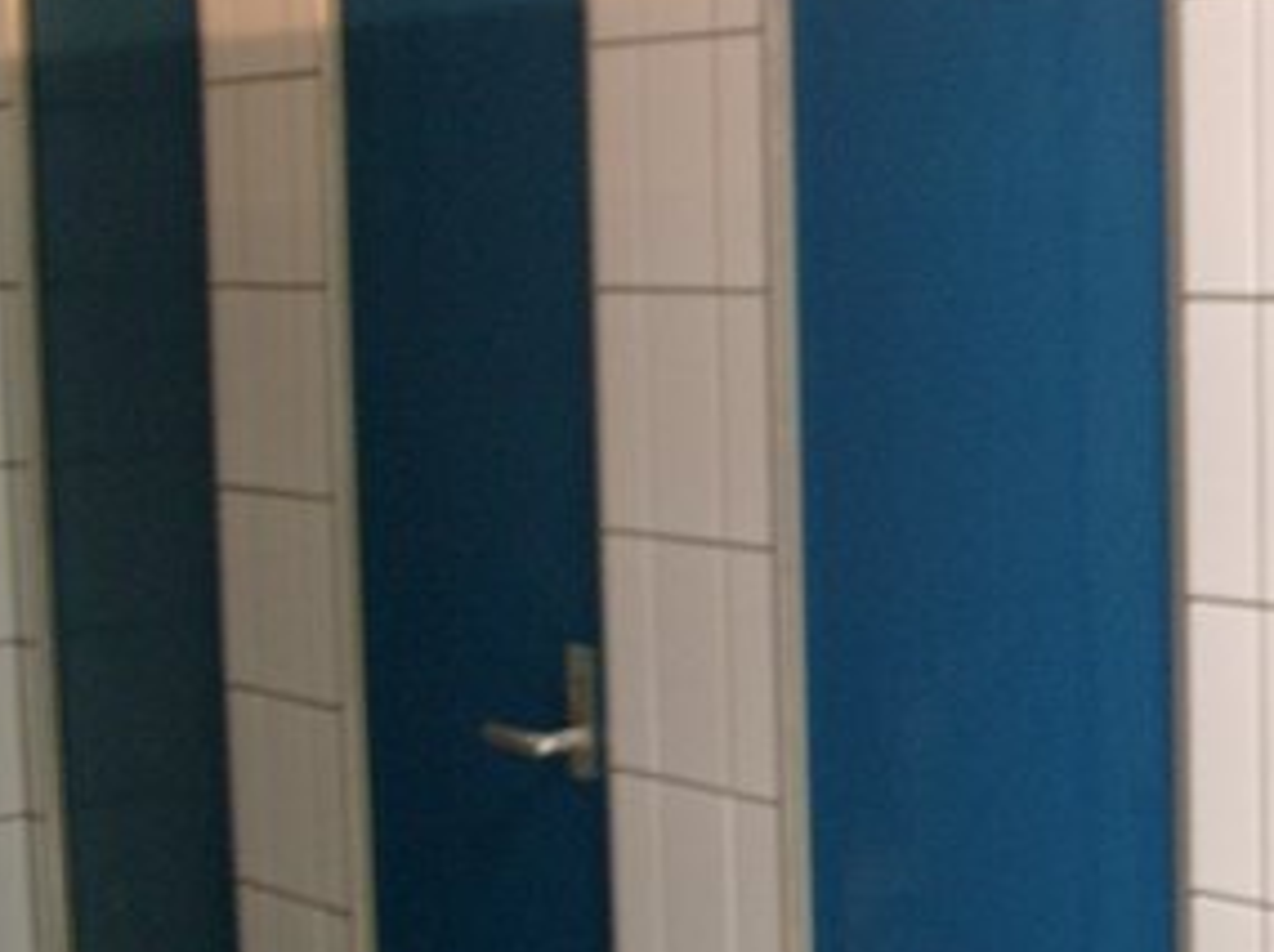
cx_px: 1189
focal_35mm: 78
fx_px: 2867
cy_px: 527
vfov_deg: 18.8
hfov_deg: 24.2
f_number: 2.6
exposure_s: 1/8
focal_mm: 7.6
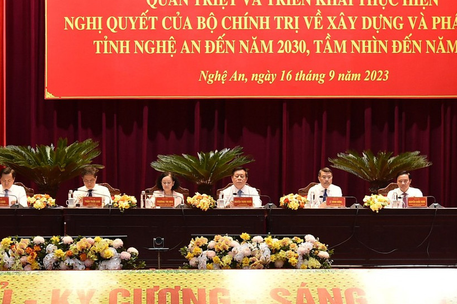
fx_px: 1434
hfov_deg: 18.1
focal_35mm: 113
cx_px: 200
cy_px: 231
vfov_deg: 12.1
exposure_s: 1/160
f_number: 4.5
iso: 2000
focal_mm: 48
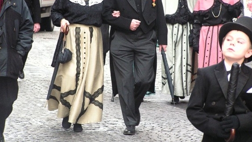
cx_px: 130
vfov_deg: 5.0
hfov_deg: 8.9
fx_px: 1618
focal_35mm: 242
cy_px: 43
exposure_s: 1/160
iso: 200
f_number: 3.2
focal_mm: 34.7
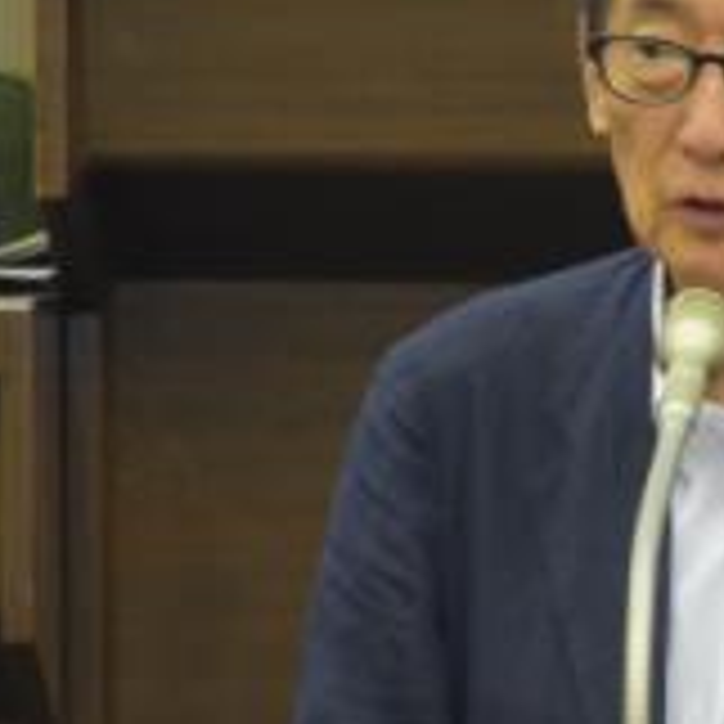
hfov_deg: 1.6
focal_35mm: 1065
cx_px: 612
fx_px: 25201
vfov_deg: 1.6
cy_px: 416
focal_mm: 300
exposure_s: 1/60
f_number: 9
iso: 2000
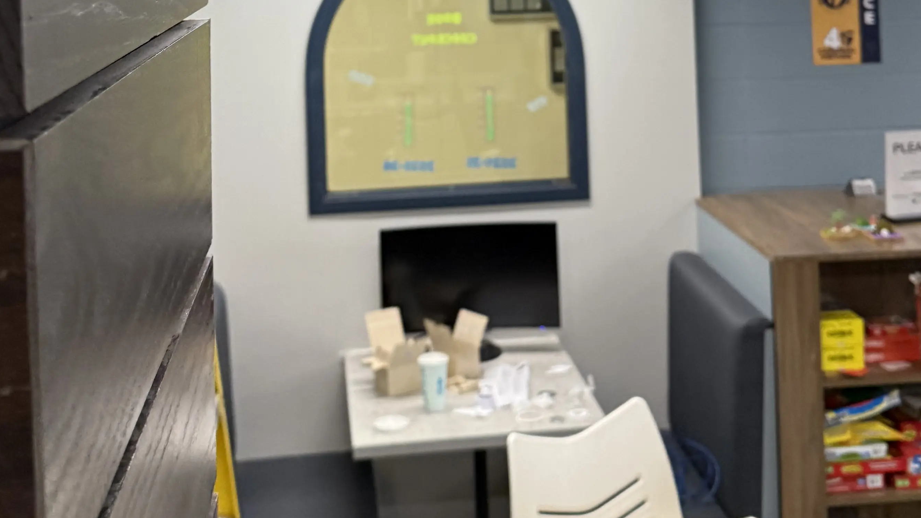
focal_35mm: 56
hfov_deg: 37.2
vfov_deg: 20.0
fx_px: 1368
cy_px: -114
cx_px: 467
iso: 400
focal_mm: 6.76
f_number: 1.78
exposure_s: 1/120
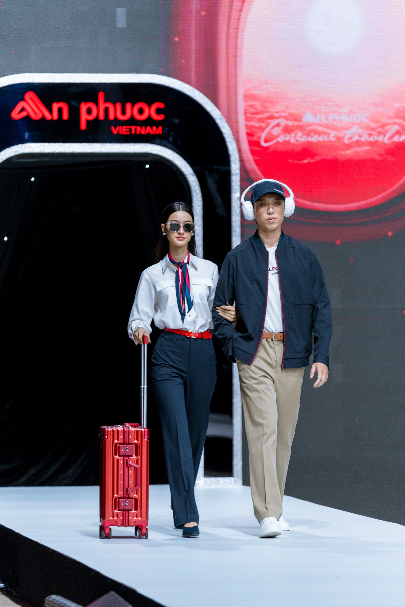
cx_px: 202
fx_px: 3375
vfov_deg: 10.3
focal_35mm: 200
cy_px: 304
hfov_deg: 6.9
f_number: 2.8
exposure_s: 1/160
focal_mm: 200
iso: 800
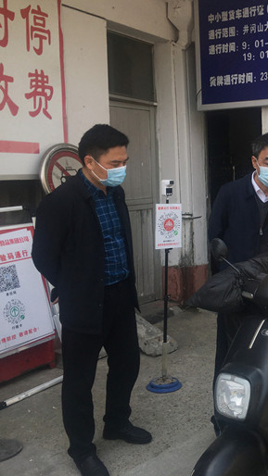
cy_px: 237
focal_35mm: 43
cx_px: 287
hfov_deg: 25.8
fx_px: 543
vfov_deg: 47.4
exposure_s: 1/668
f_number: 2.2
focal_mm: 4.15
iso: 25
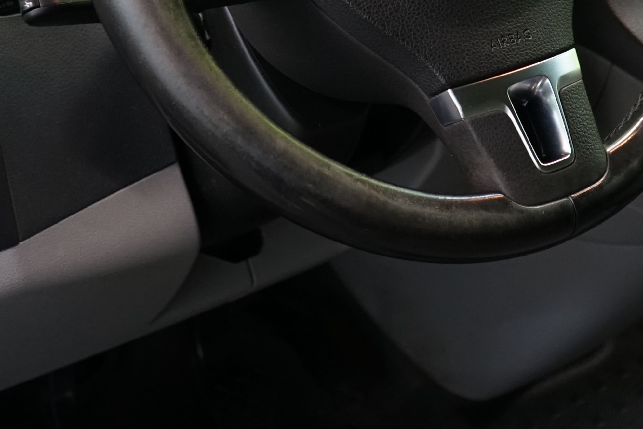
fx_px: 1572
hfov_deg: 22.8
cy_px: -118
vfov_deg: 14.9
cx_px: 503
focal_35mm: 88
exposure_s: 1/20
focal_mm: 29
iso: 1000
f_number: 4.5
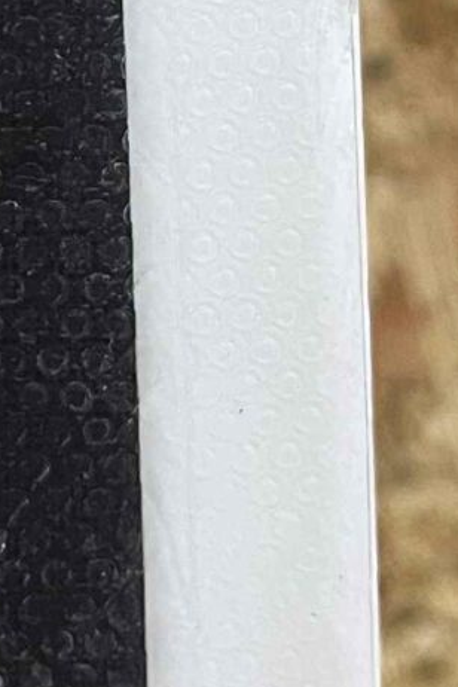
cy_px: -445
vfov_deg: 12.7
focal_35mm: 150
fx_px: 2862
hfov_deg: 8.9
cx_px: -213
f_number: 1.6
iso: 160
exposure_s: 1/60
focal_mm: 5.1
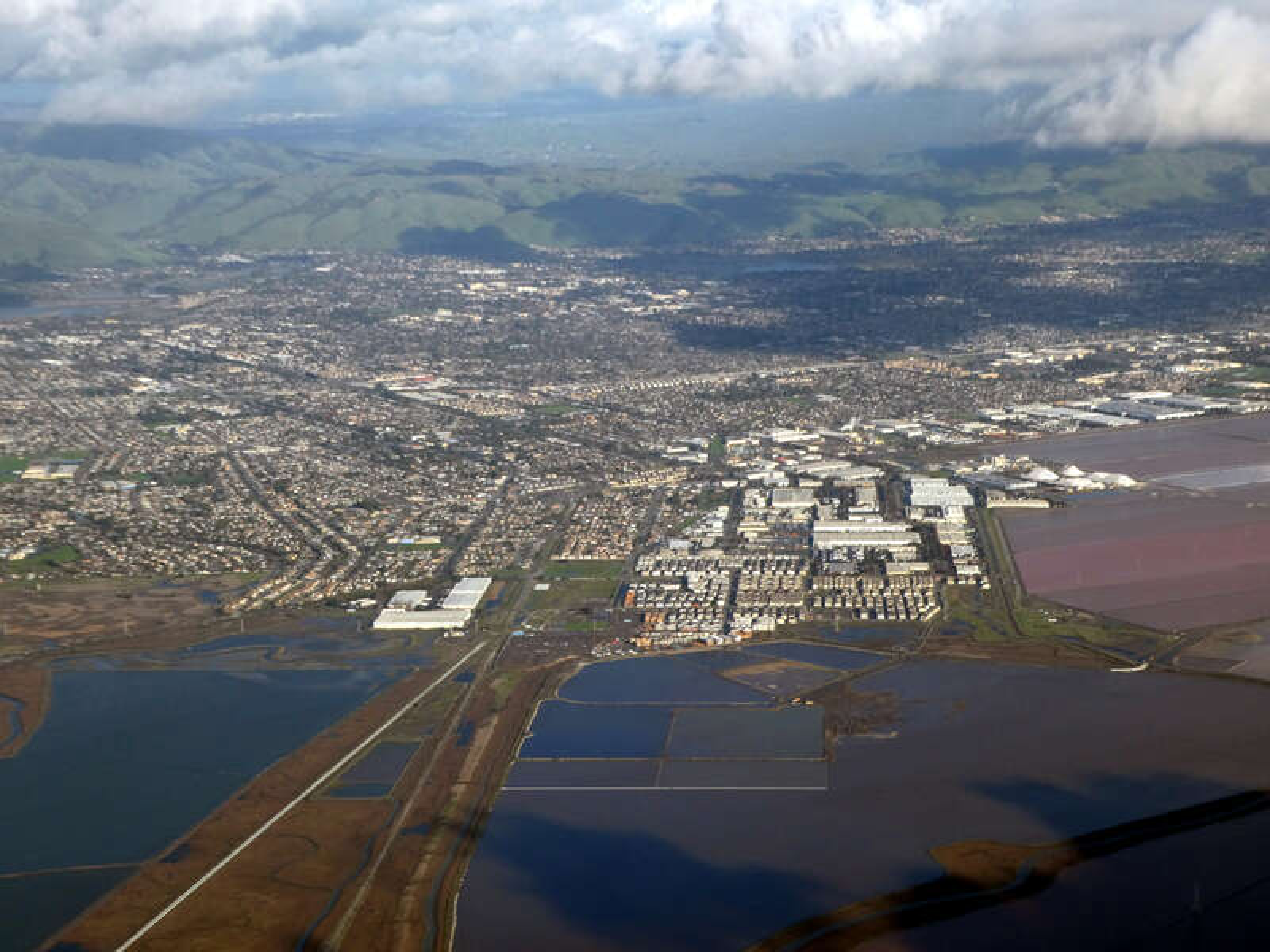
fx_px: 2715
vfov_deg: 19.9
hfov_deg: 26.3
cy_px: 476
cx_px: 635
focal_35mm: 74
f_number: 4.6
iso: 80
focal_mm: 13.2
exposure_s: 1/400
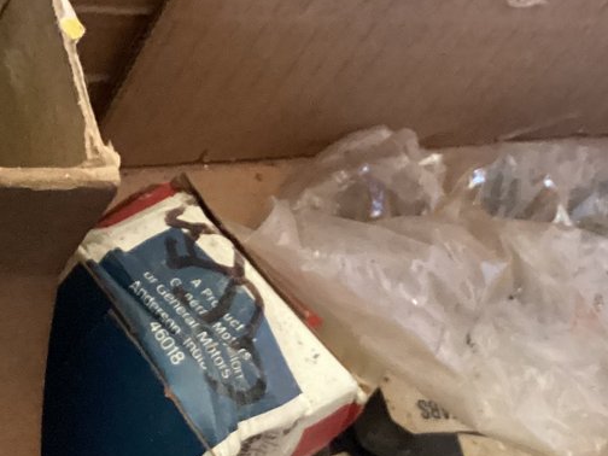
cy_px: 674
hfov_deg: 20.9
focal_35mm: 93
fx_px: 1633
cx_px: 150
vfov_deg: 14.8
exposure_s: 1/30
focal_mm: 3.3
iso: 800
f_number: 2.4
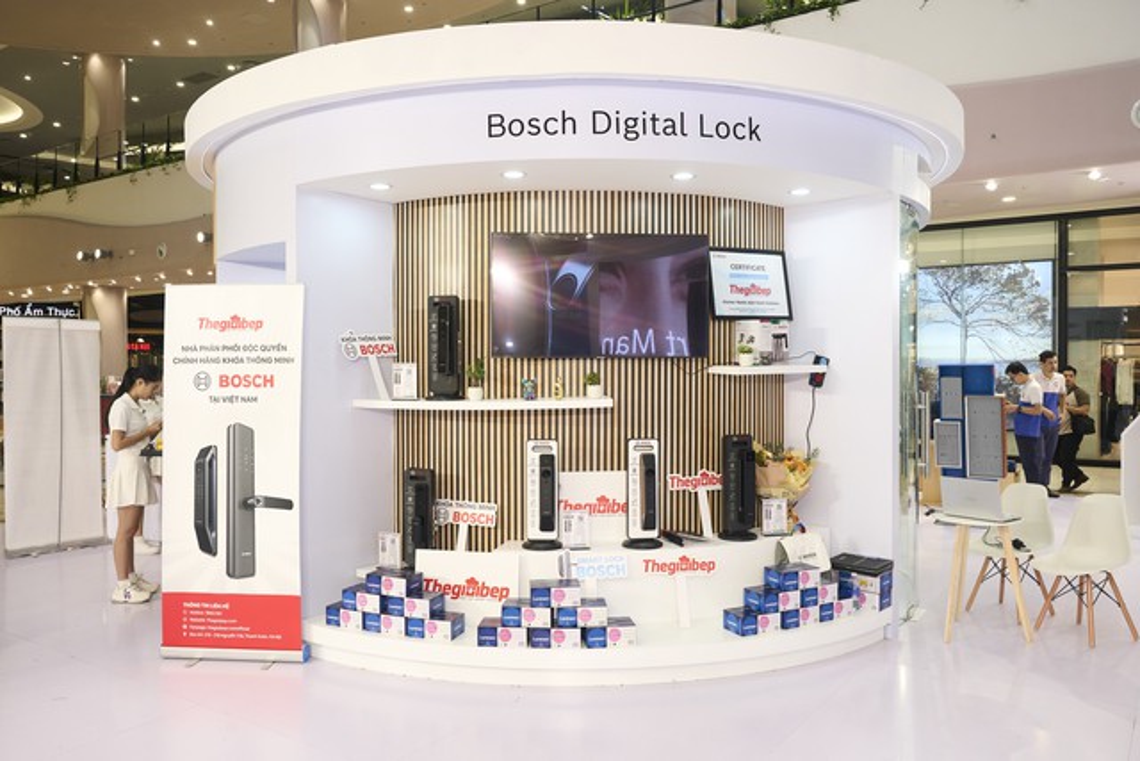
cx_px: 570
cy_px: 380
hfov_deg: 64.9
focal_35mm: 28
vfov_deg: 46.0
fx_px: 896
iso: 1000
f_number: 7.1
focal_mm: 28.3
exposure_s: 1/100
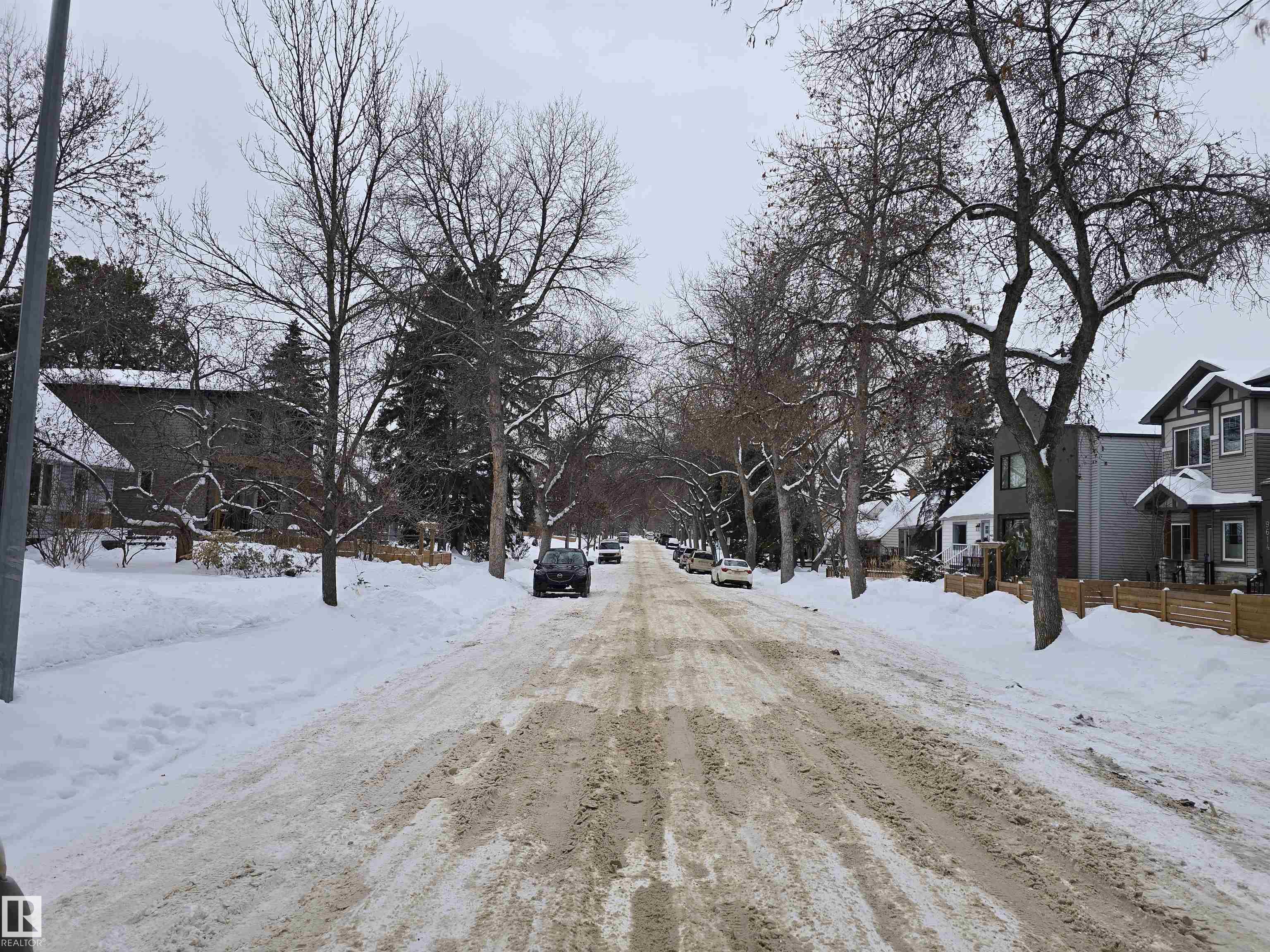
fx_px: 844
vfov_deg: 58.9
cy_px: 476
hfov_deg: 73.9
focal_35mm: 23
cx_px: 635
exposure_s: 1/222
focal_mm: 6.3
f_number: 1.7
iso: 12
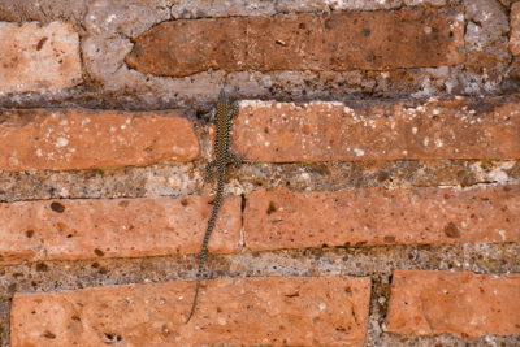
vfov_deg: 4.6
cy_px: 174
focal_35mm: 300
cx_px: 260
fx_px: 4335
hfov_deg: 6.9
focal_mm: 200
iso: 100
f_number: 7.1
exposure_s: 1/80
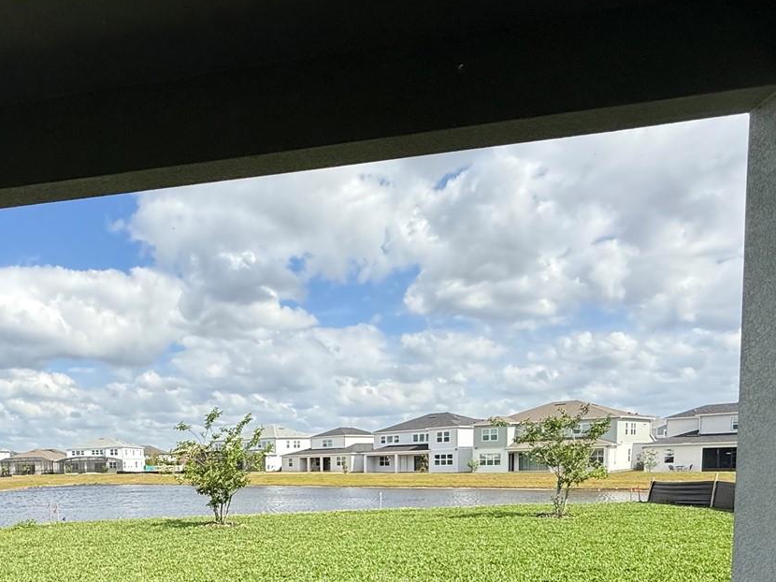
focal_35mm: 27
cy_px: 511
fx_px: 605
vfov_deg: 46.8
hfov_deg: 61.6
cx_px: 192
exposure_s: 1/2611
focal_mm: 2.22
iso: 50
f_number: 2.2
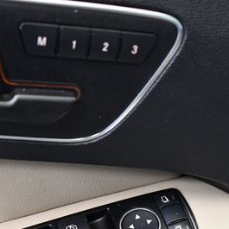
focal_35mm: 74
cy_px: 167
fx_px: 554
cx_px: 75
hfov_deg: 23.3
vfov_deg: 23.2
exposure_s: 1/80
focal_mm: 18
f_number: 3.5
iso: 3200
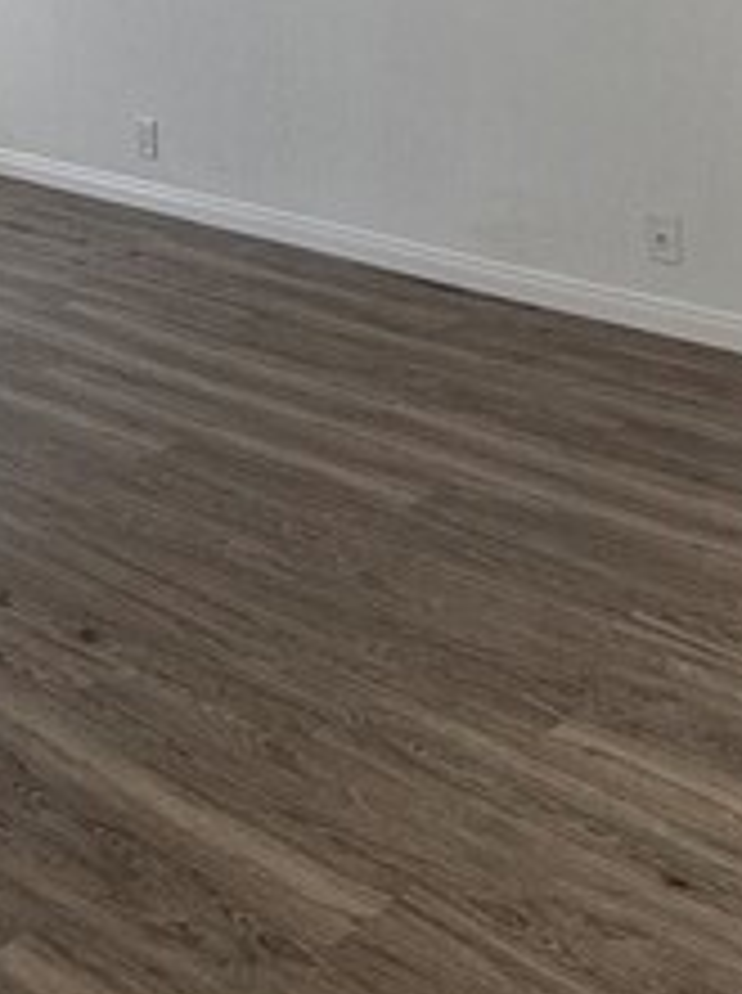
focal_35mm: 65
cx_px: 301
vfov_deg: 26.8
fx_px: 1863
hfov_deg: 22.5
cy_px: -162
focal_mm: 2.22
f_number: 2.2
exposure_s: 1/99
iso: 80
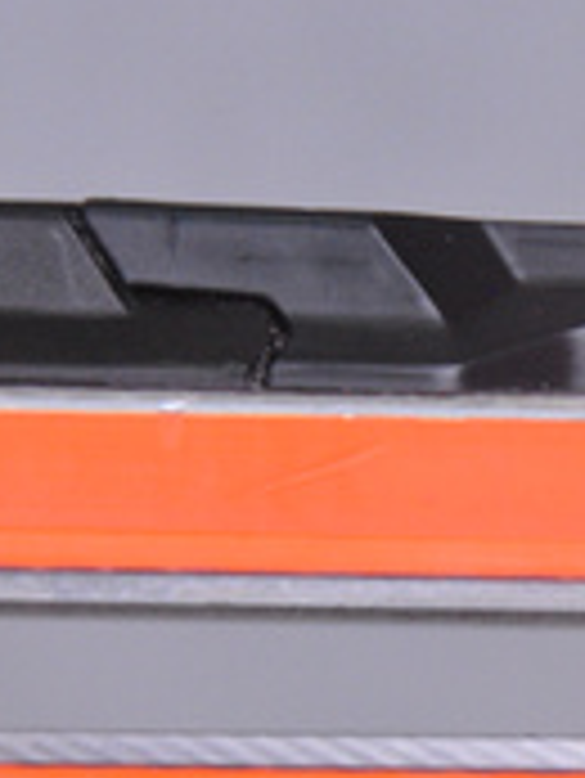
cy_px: 663
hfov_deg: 3.8
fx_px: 8850
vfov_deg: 5.0
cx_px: 774
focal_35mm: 393
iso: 3200
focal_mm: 105
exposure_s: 1/125
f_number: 9.5
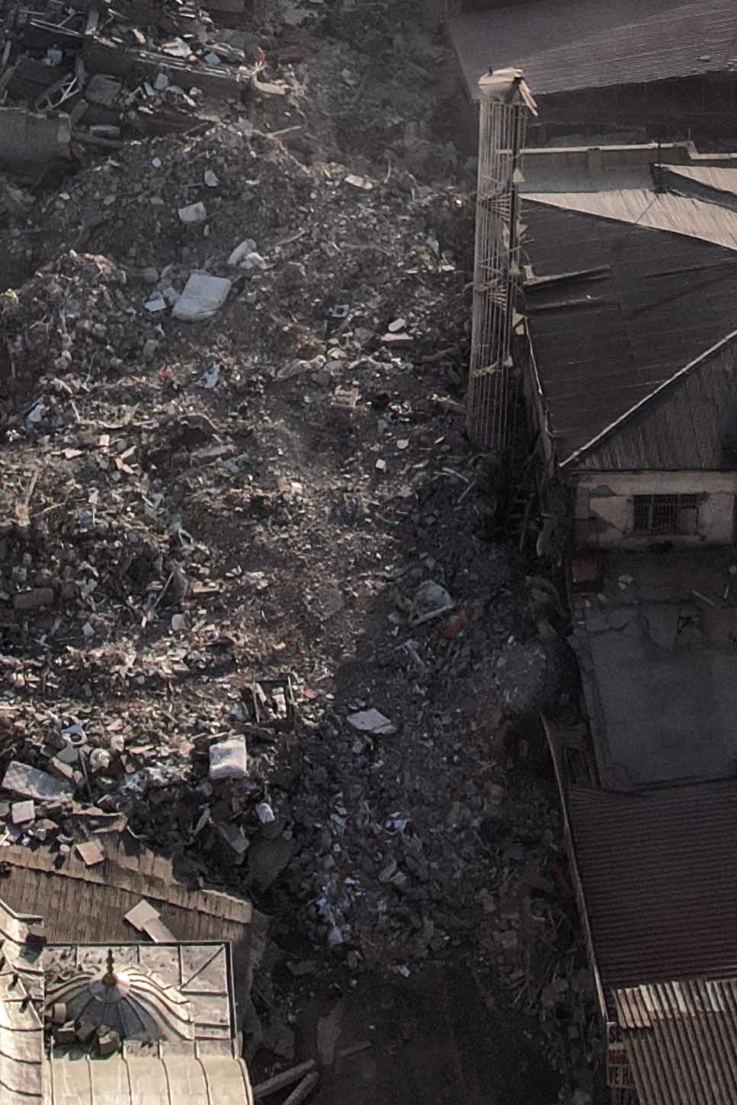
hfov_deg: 16.3
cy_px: -67
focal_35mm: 83
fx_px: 2548
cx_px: 98
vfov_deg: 23.2
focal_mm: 8.38
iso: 110
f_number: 2.8
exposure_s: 1/400
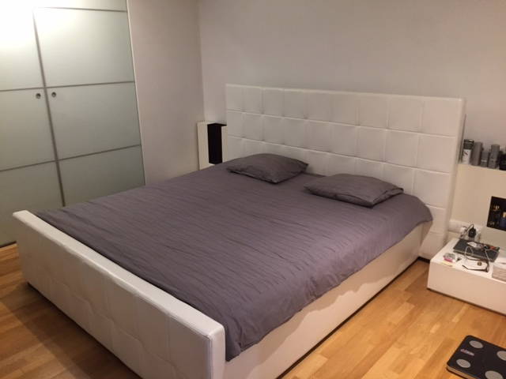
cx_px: 253
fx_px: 424
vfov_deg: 48.2
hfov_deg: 61.7
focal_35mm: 29
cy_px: 190
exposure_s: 1/33
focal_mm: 4.15
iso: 200
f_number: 2.2
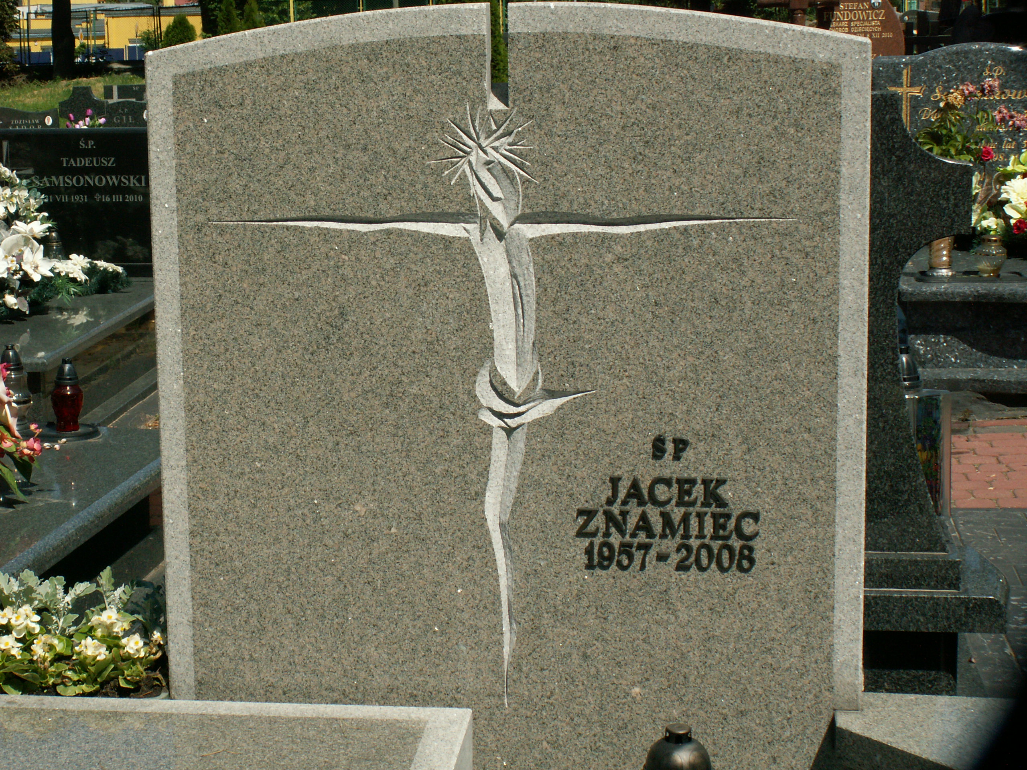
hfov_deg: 28.2
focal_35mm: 69
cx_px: 514
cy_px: 385
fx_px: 2047
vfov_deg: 21.3
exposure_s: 1/250
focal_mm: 11.6
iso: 50
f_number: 7.1
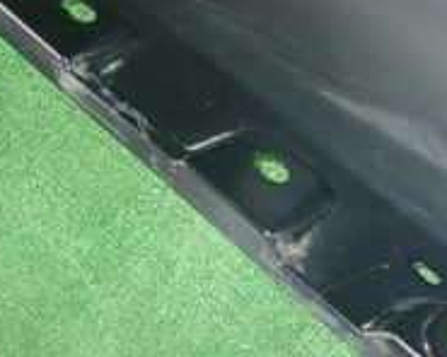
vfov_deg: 18.8
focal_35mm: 79
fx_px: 1045
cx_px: 186
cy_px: -22
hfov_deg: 24.1
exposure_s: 1/30
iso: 250
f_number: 2
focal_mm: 4.5
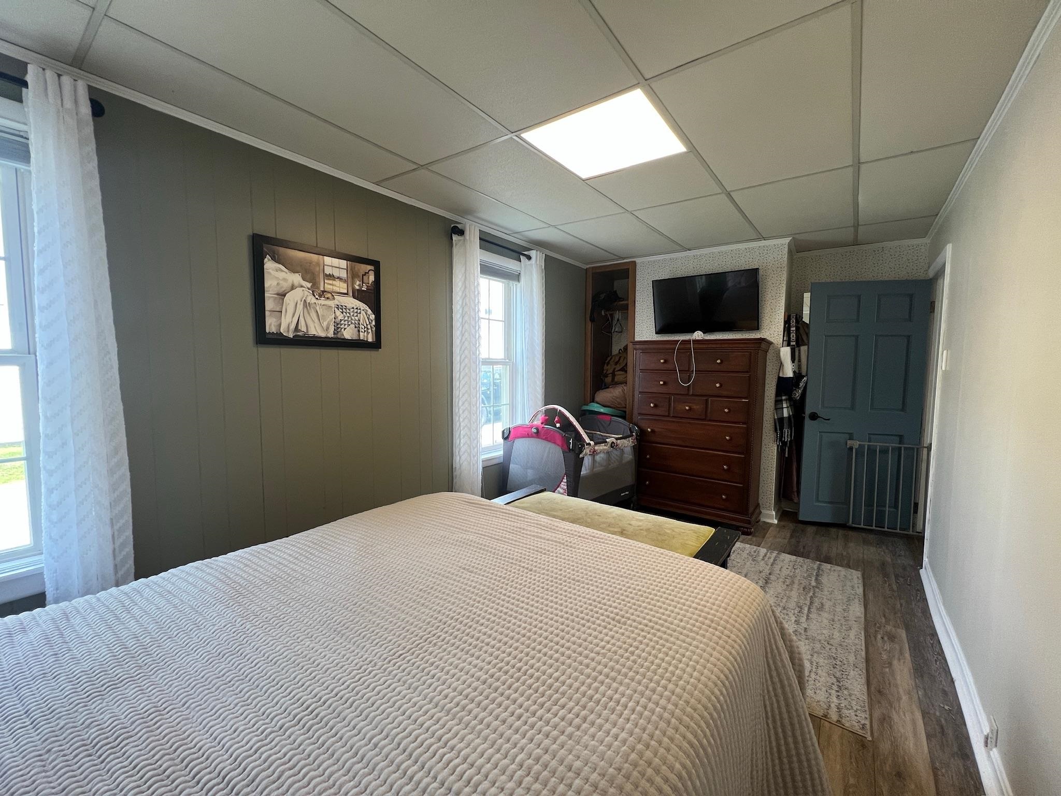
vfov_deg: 89.9
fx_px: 398
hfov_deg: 106.2
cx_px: 530
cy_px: 398
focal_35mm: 13
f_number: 1.8
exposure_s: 1/120
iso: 160
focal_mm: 1.57
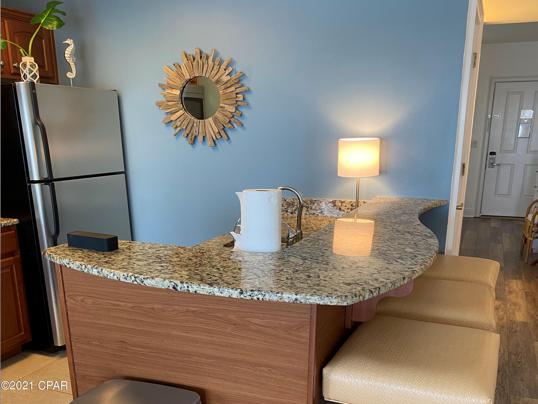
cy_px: 202
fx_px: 995
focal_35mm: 64
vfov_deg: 22.9
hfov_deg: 30.3
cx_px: 269
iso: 20
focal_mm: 7.5
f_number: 2.2
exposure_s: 1/2222
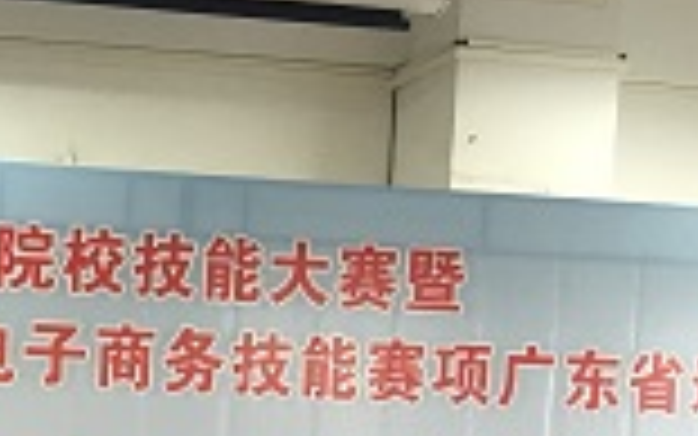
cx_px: -194
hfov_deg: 19.5
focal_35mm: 99
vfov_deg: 12.2
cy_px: 775
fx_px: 1884
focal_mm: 4.15
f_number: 2.2
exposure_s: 1/17
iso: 40
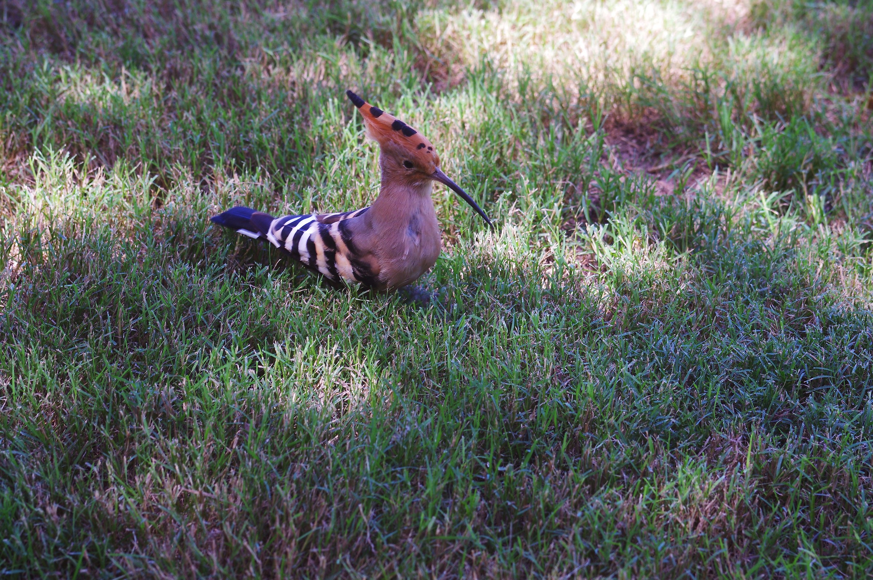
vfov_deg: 13.0
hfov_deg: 19.5
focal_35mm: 105
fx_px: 2543
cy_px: 290
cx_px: 436
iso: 200
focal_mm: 70
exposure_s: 1/30
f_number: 7.1
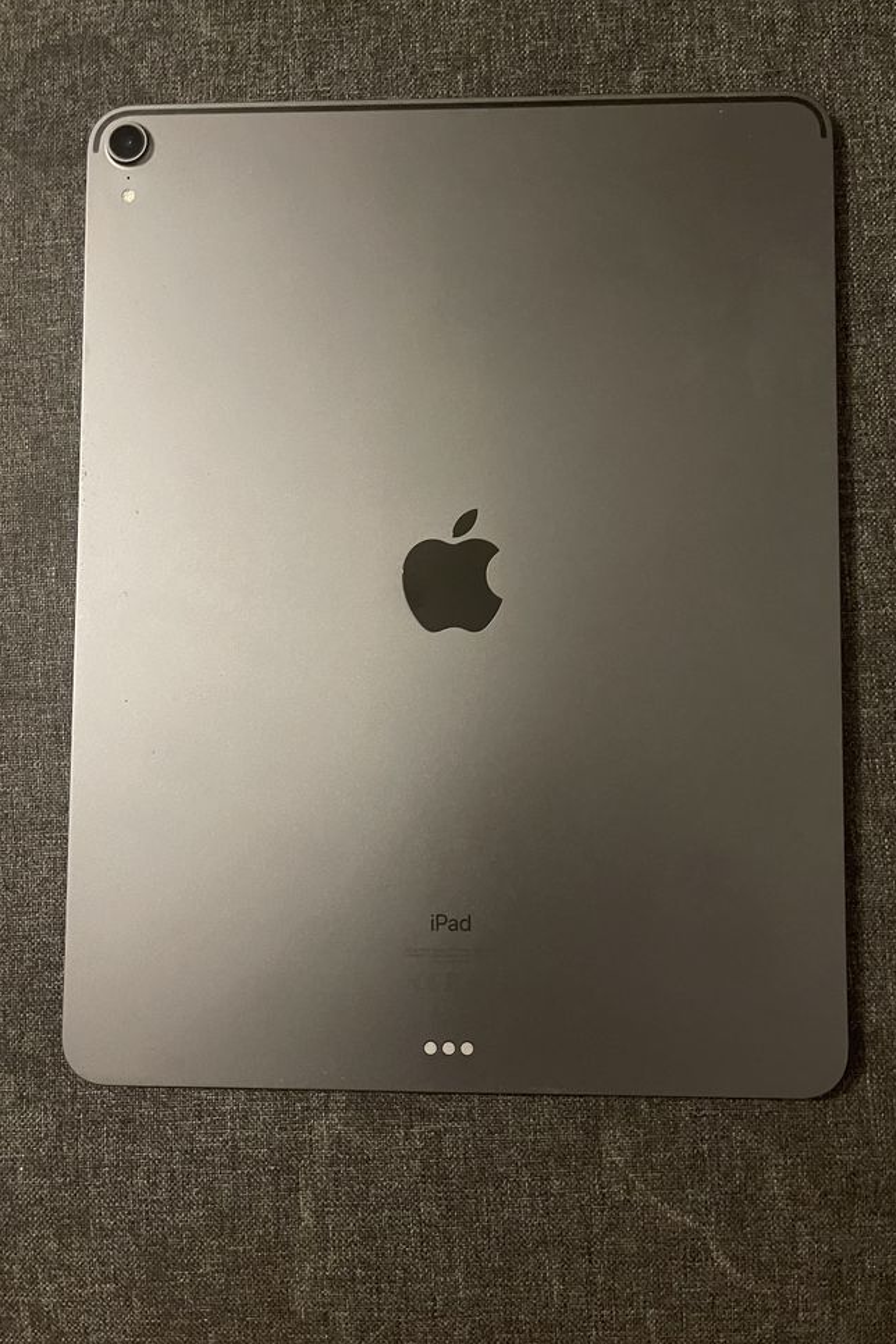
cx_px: 473
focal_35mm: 28
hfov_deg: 46.4
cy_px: 659
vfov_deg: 65.5
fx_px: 1045
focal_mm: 5.1
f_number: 1.6
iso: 640
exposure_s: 1/25
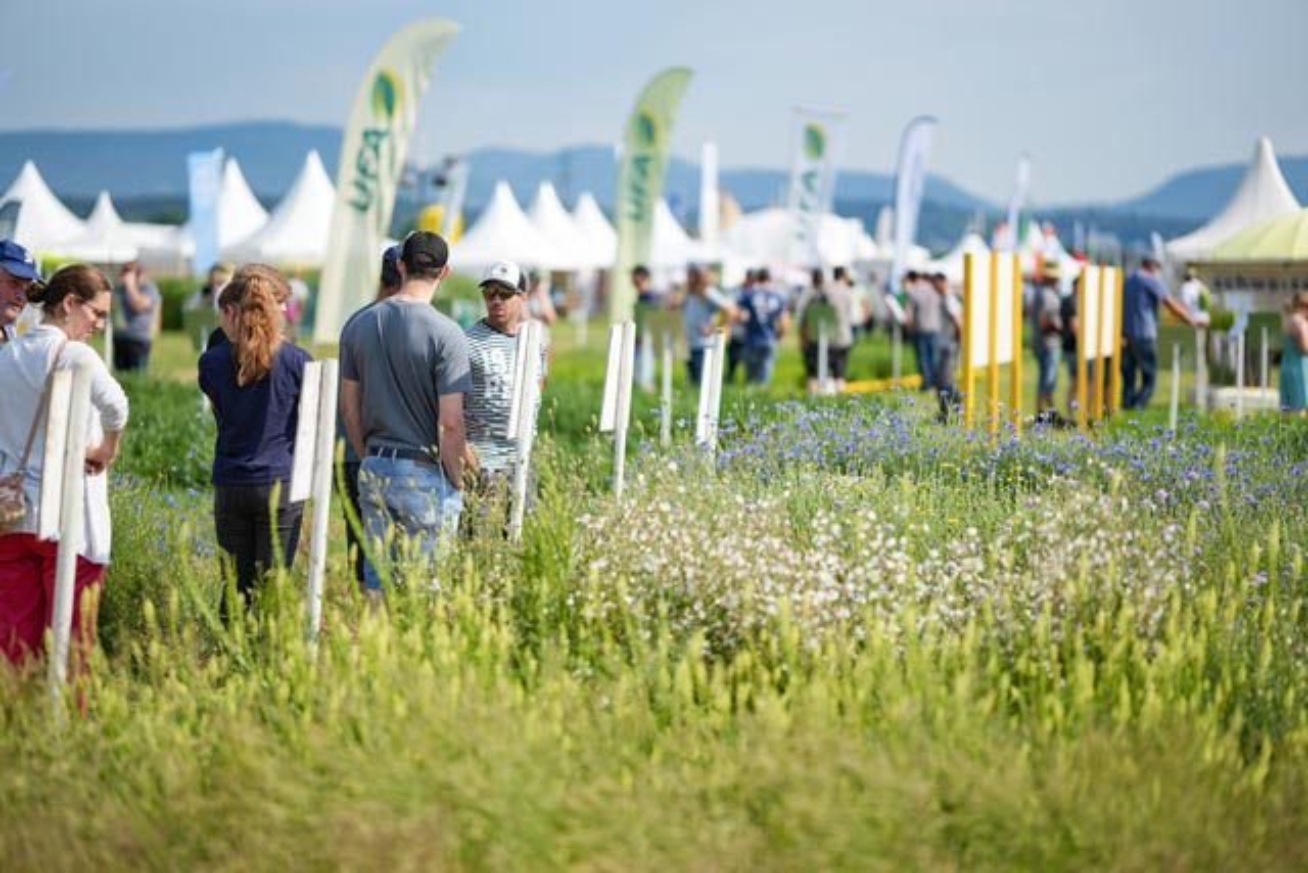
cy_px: 436
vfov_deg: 16.1
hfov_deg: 23.9
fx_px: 3089
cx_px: 654
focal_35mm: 85
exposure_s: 1/1000
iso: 100
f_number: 1.4
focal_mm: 85
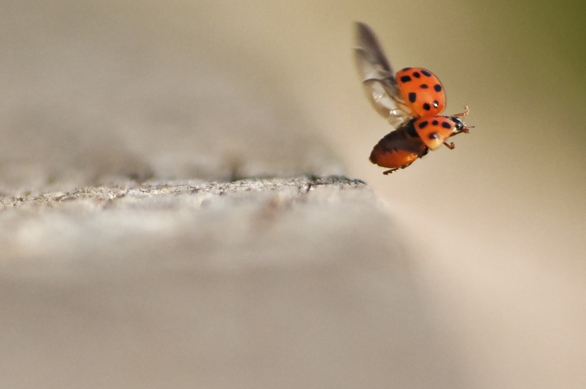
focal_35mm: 967
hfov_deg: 2.1
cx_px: 346
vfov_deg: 1.4
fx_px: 15722
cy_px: 172
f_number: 5.6
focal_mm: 270
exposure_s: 1/4000
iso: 1000
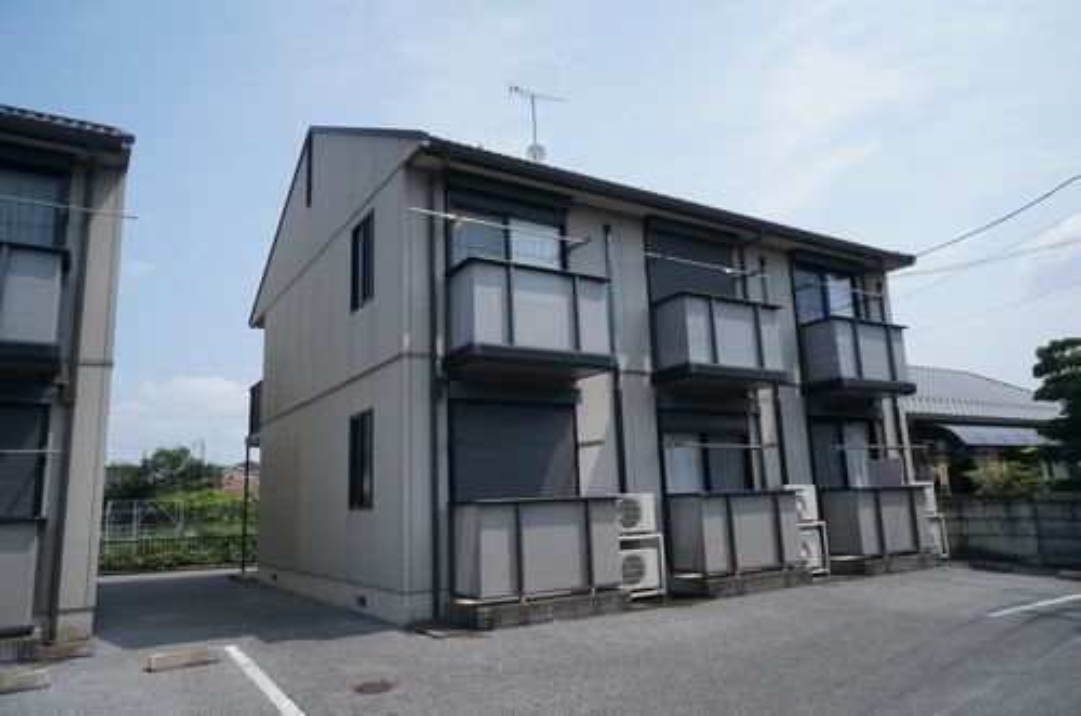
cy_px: 358
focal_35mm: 24
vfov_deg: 52.9
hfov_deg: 73.9
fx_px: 719
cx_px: 540
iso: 800
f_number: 13
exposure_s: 1/800
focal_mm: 16
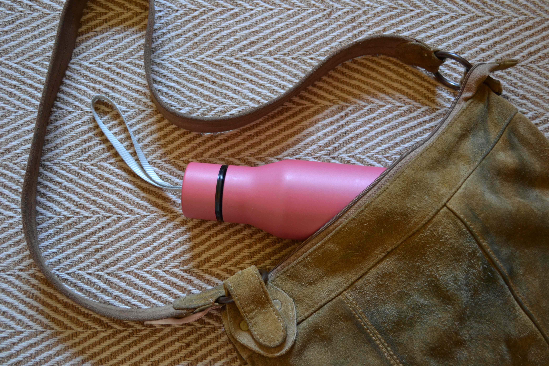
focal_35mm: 45
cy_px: 183
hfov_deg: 43.6
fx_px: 686
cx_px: 274
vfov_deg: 29.9
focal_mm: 30
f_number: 4.5
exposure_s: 1/15
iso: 450
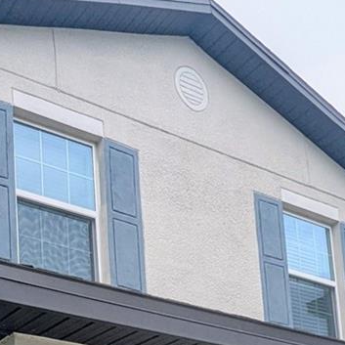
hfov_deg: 27.9
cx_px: -89
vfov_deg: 25.6
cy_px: 500
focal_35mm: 52
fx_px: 586
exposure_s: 1/1712
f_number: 2.2
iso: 49
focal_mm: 1.95
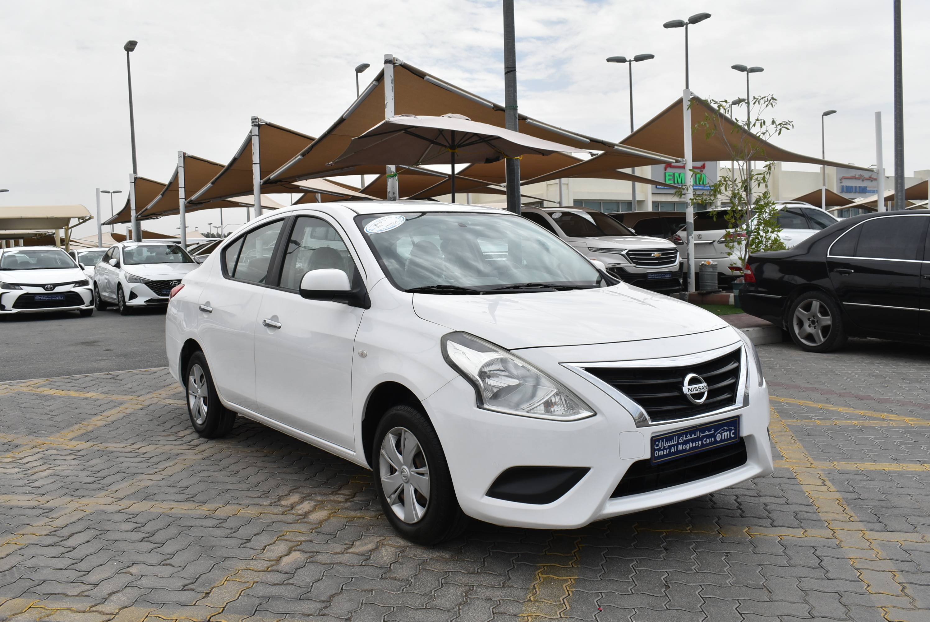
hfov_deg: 57.2
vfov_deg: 40.0
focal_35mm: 33
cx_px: 465
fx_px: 853
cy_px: 311
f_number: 11
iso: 200
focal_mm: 22
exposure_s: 1/500
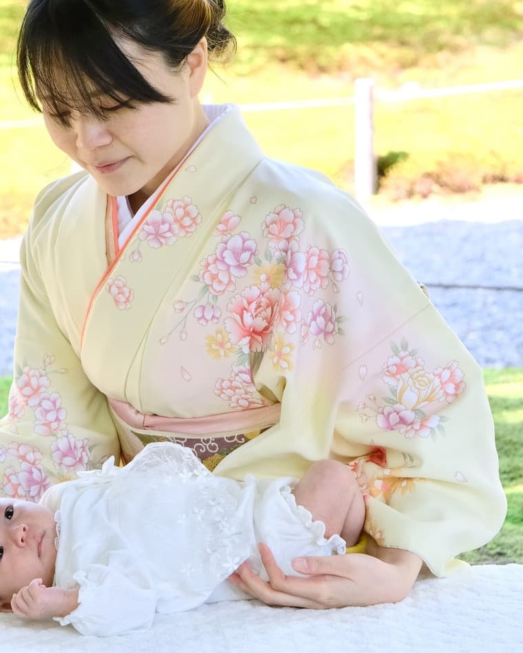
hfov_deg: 9.1
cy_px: 328
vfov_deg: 11.4
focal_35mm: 170
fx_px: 3290
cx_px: 149
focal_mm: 80
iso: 1600
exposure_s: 1/100
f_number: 7.1
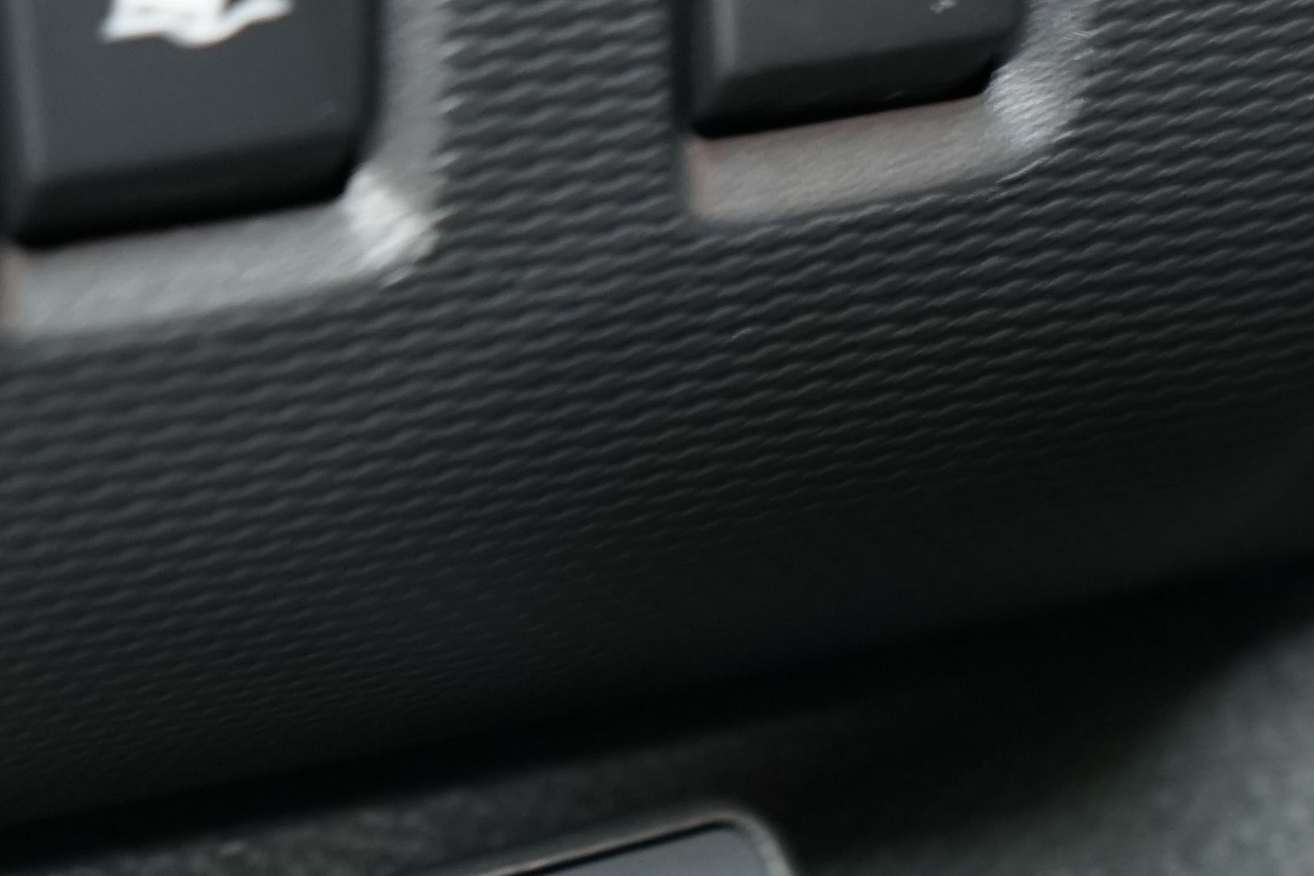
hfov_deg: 17.9
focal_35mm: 113
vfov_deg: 11.7
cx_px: 172
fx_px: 4124
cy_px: 1186
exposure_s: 1/3
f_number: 5.6
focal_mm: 30
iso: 800
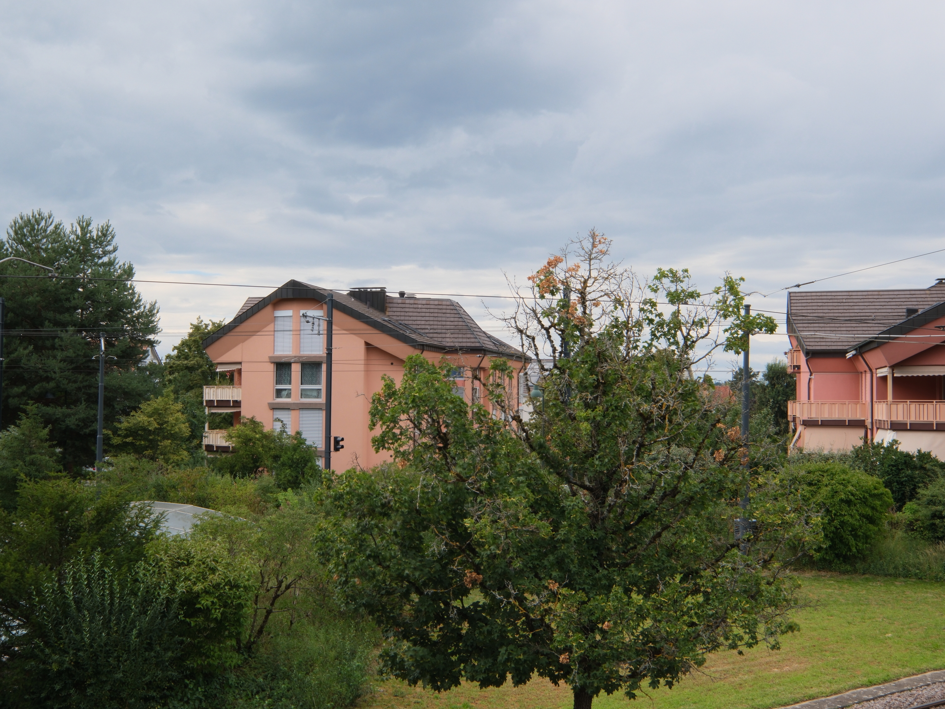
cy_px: 355
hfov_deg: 47.8
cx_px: 441
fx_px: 1065
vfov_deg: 36.8
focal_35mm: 39
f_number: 16
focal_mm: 24
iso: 125
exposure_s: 1/34
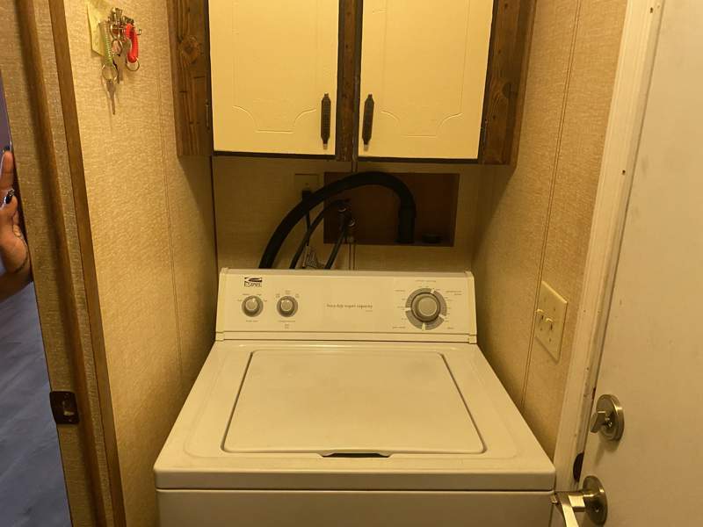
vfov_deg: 53.1
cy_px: 264
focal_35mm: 26
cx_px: 352
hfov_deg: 67.3
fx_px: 528
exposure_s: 1/60
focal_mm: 4.25
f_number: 1.8
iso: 500
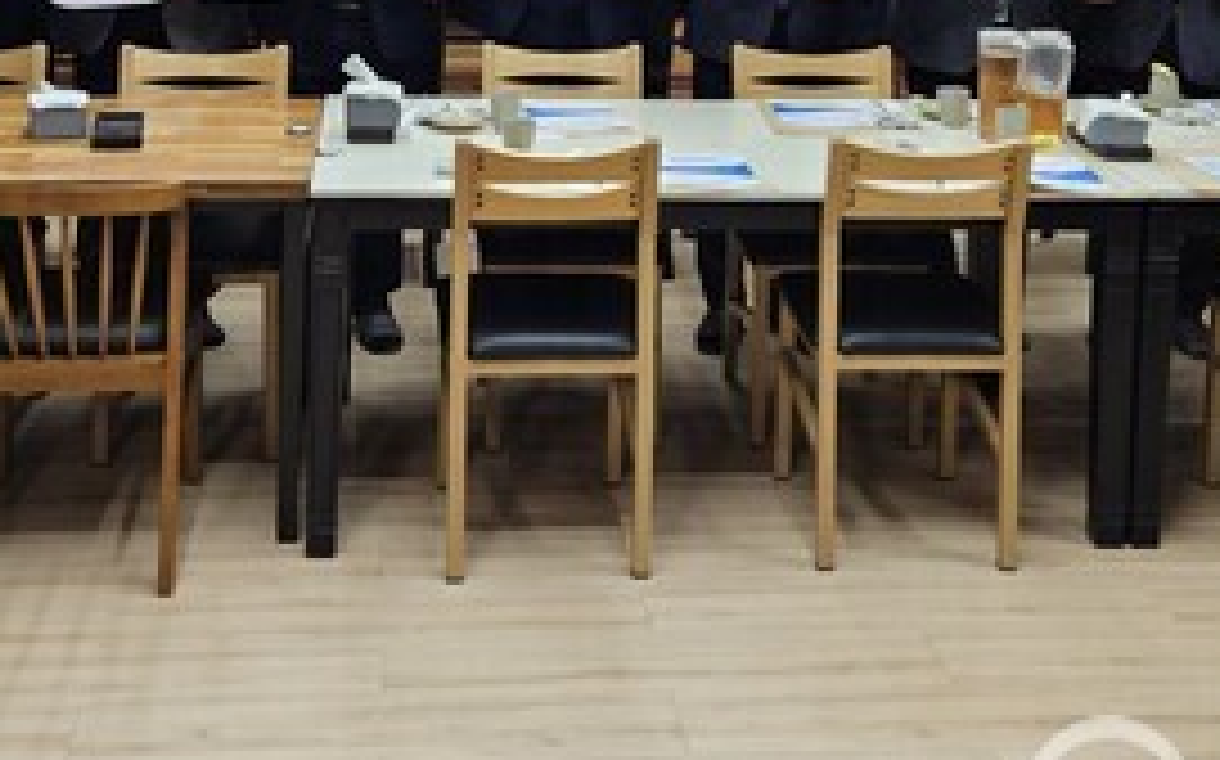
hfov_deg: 37.5
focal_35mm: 54
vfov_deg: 22.6
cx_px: 549
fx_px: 1794
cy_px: -67
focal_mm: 5.4
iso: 200
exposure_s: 1/120
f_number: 1.8
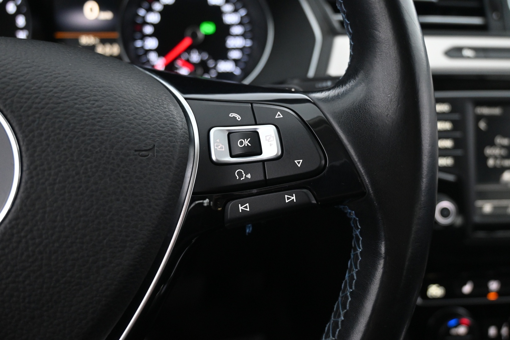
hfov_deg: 60.7
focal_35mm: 31
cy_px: 170
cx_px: 255
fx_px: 436
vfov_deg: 42.6
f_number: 3.8
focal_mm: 20.5
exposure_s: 1/30
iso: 2500
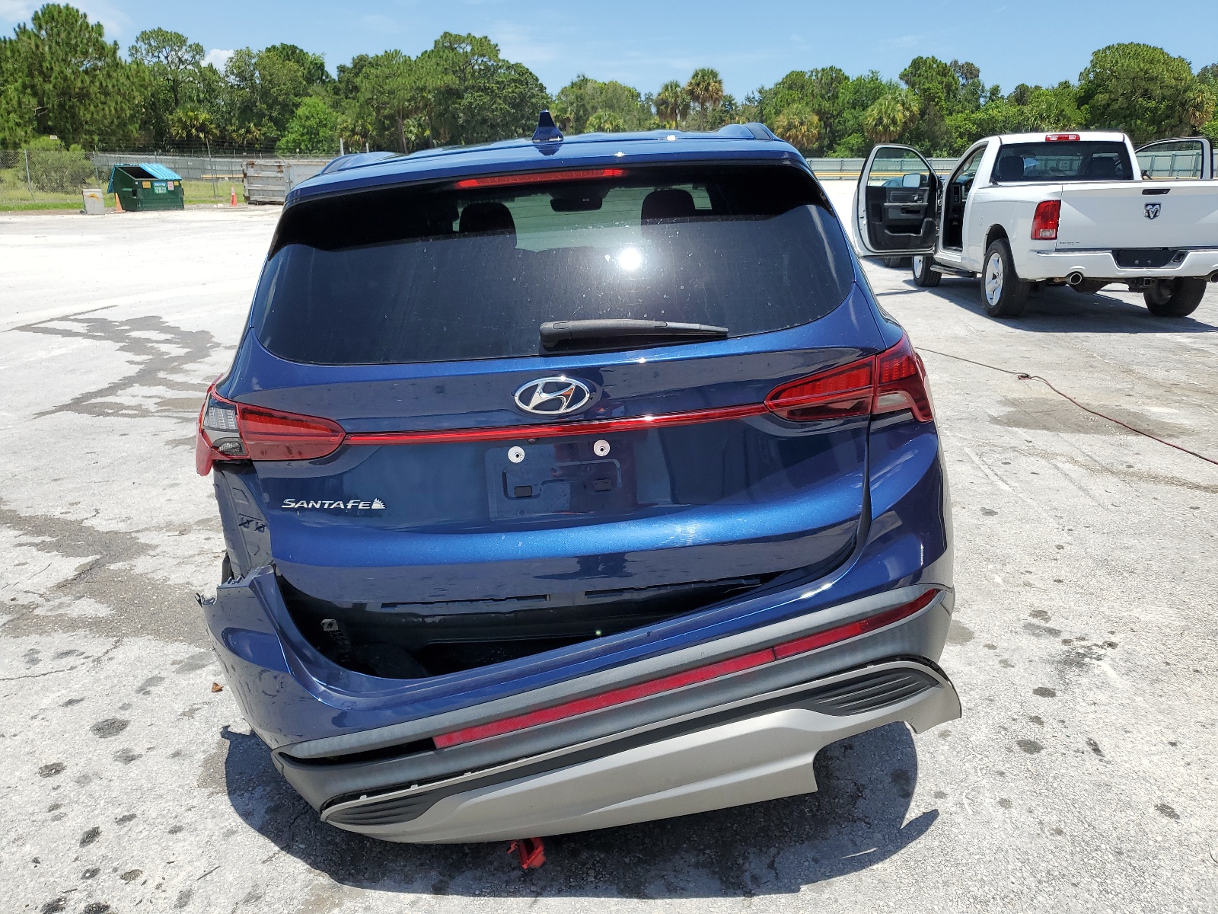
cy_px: 457
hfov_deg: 67.3
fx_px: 915
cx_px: 609
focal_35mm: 26
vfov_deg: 53.1
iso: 50
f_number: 1.5
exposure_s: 1/3333
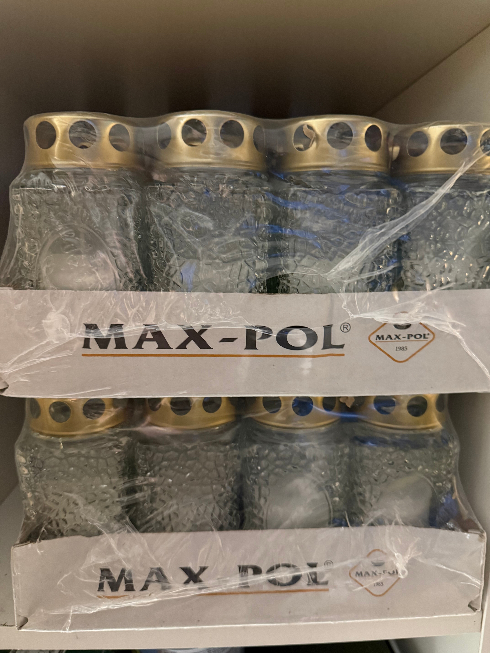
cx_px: 245
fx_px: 453
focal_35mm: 24
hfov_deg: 56.8
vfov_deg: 71.6
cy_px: 326
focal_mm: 6.76
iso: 800
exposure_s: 1/25
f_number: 1.78
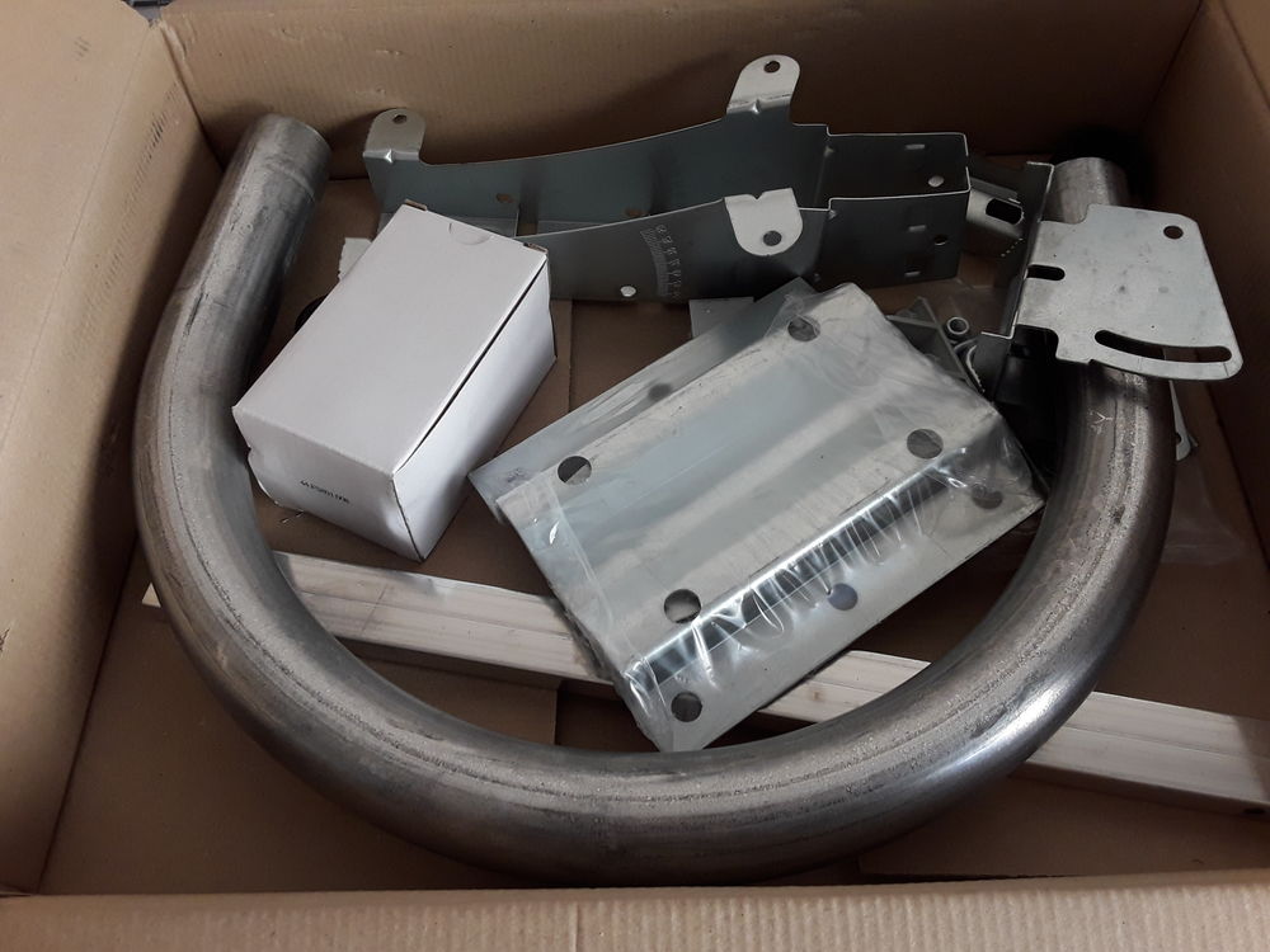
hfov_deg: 65.3
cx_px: 635
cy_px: 476
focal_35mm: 27
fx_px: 991
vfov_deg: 51.4
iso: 64
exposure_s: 1/33
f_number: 1.9
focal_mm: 2.91
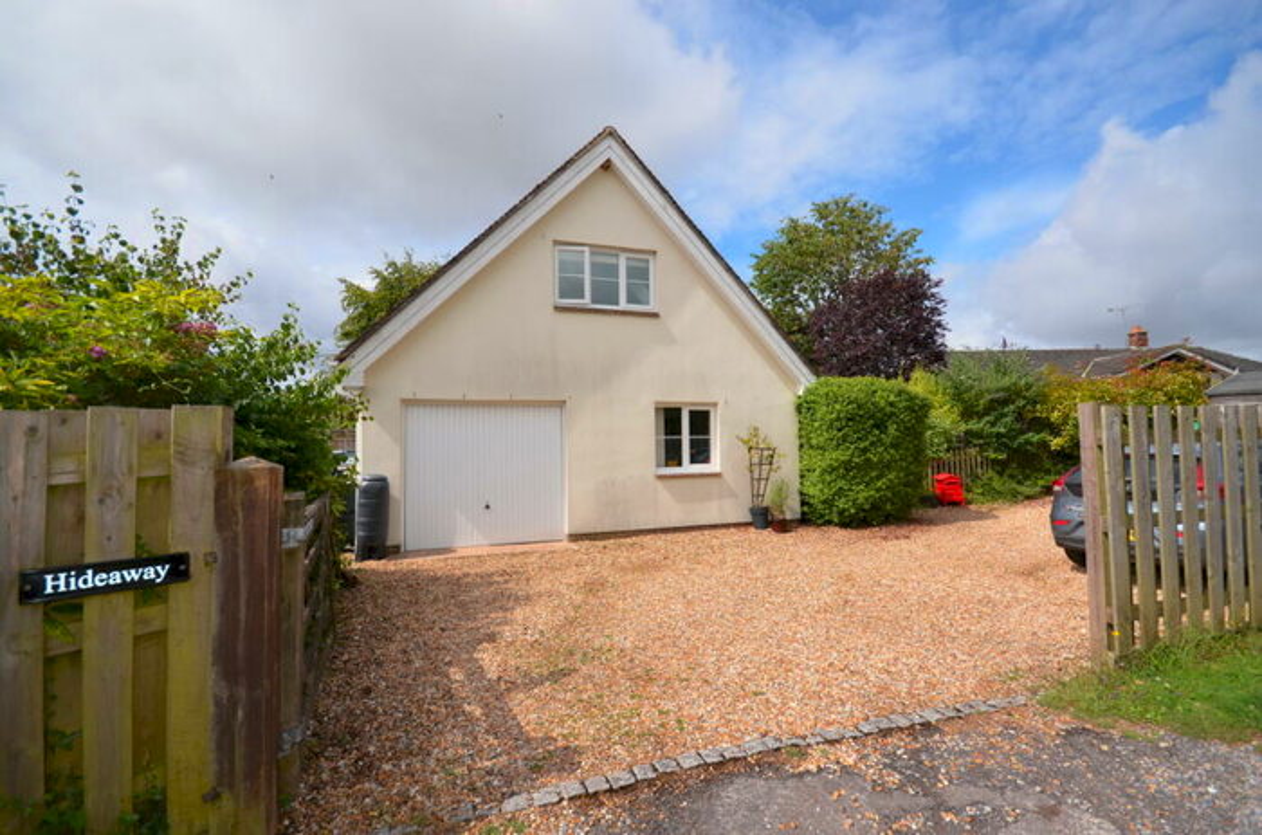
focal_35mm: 15
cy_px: 418
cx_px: 631
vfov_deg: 77.0
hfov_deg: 100.5
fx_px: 525
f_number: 7.1
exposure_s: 1/250
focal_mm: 10
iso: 100
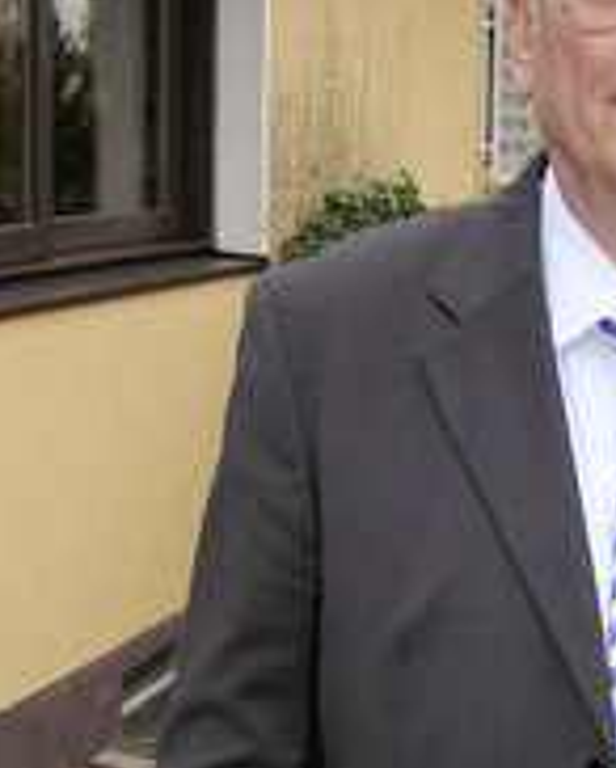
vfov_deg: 23.5
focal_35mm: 81
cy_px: 494
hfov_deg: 18.7
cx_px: 551
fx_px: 1843
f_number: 3.5
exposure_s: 1/30
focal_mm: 6.3
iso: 50
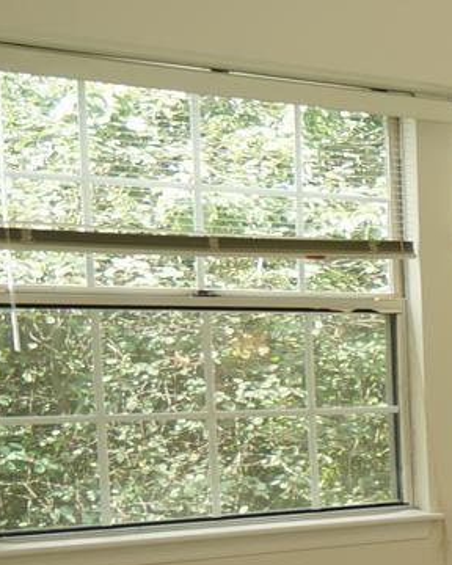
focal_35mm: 80
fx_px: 1338
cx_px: 1276
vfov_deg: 23.6
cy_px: 438
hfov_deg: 12.0
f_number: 4
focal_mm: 10
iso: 100
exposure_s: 1/60
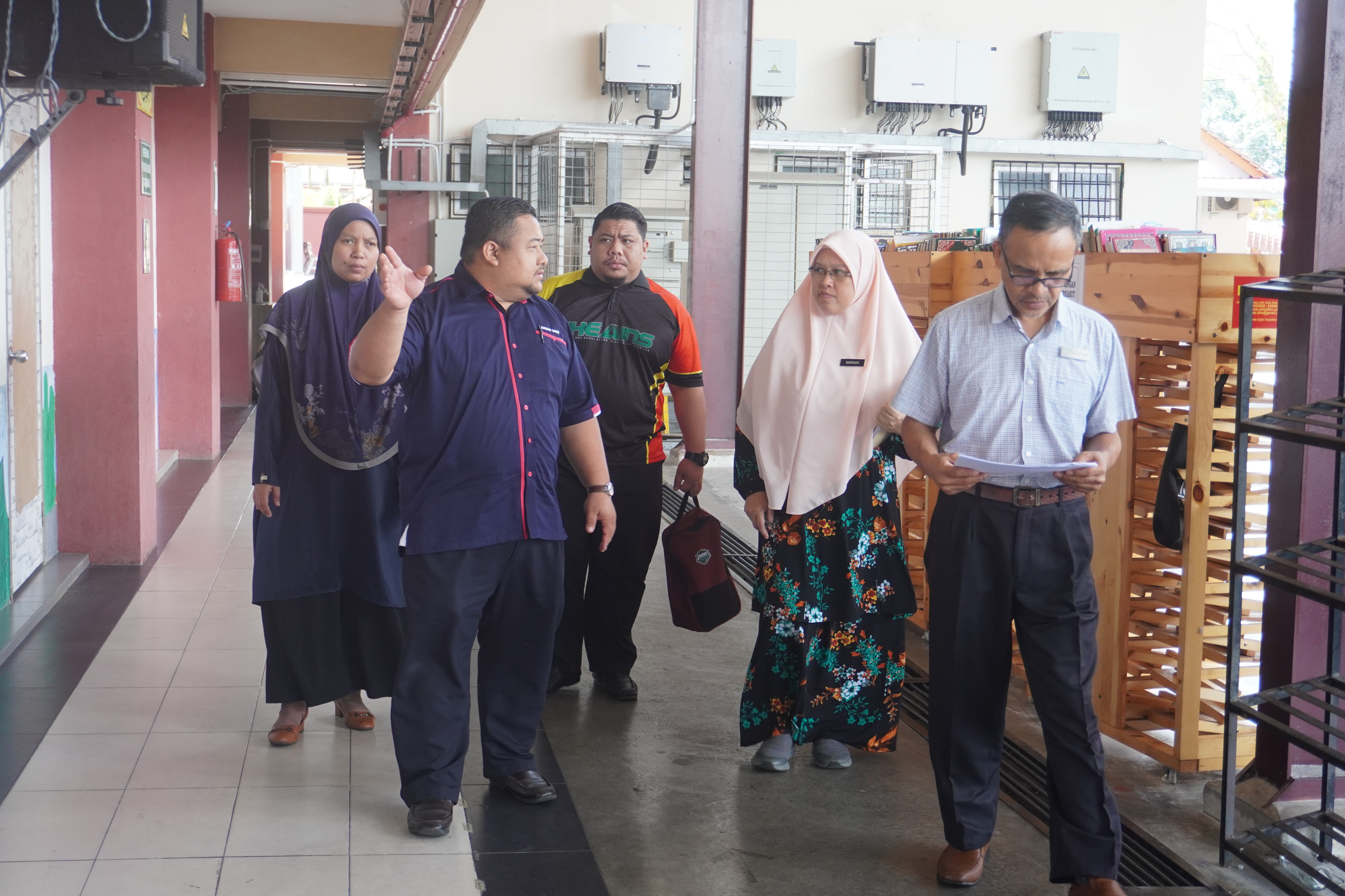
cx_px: 672
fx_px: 1793
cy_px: 448
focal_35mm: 48
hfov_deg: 41.1
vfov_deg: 28.1
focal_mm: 32
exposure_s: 1/160
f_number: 5
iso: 640
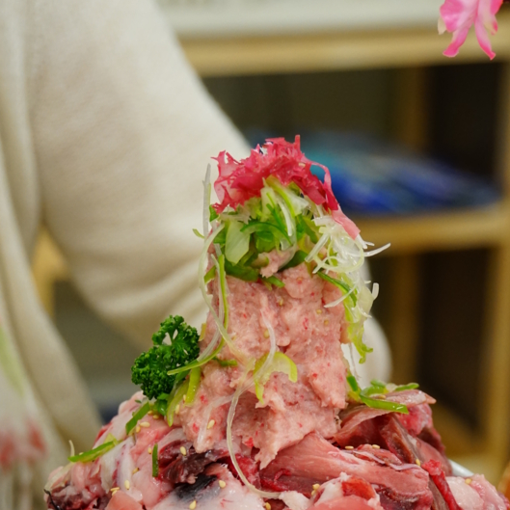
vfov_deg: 14.8
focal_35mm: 117
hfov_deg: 14.9
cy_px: 371
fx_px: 1950
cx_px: 254
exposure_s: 1/100
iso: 1250
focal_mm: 61
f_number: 5.6
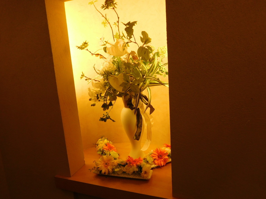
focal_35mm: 25
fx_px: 192
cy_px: 100
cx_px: 133
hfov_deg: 69.4
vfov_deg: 54.9
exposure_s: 1/30
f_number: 3.4
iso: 220
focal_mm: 4.5
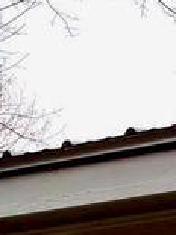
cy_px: 538
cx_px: 79
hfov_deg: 6.1
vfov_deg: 7.7
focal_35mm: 242
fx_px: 1643
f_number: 1.6
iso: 50
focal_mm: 5.96
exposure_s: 1/380
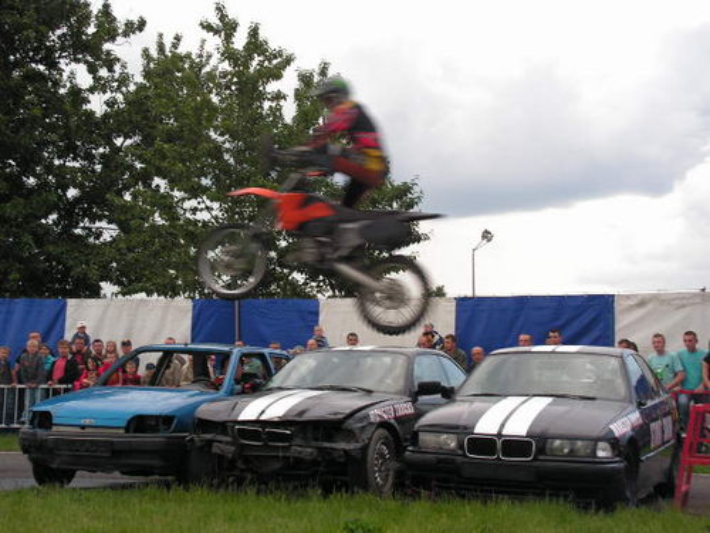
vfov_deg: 23.3
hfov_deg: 30.7
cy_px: 266
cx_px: 355
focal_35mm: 63
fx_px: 1292
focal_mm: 10.6
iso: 64
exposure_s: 1/125
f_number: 3.3
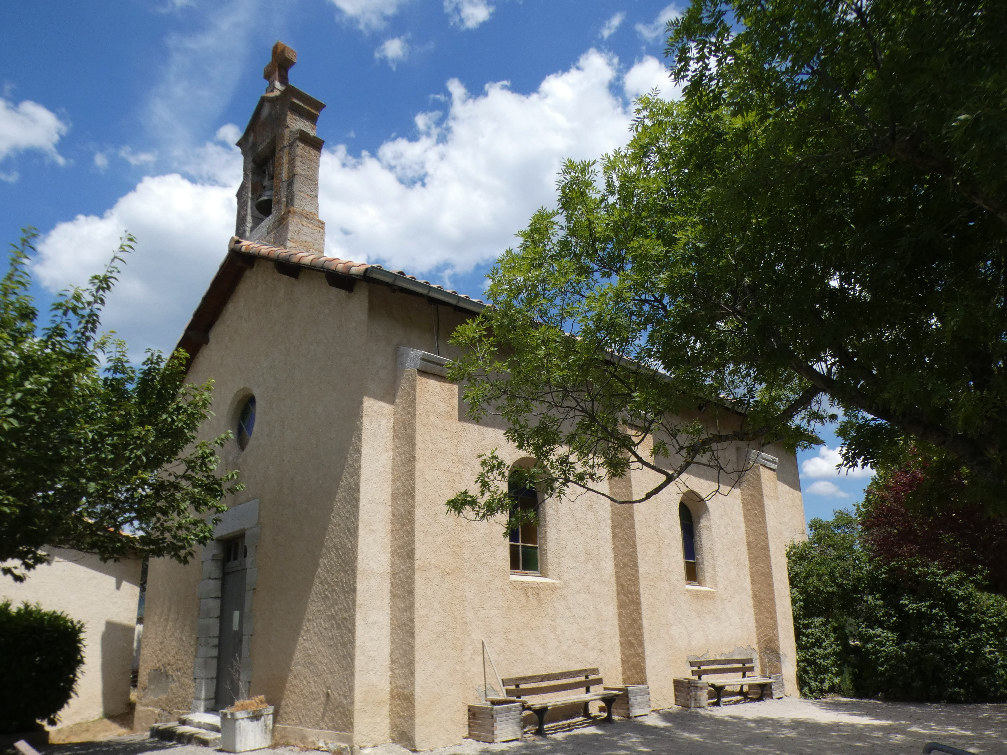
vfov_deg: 58.9
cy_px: 378
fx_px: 669
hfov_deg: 73.9
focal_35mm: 23
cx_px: 504
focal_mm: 4.1
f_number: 5.6
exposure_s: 1/500
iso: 80
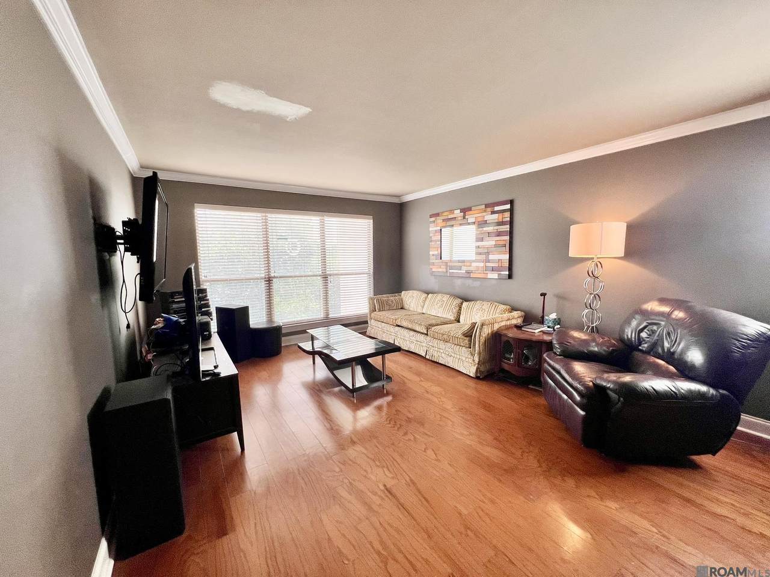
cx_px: 385
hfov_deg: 106.2
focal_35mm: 13
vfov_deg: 89.9
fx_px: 289
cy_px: 288
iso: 64
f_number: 1.8
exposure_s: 1/99
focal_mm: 1.57
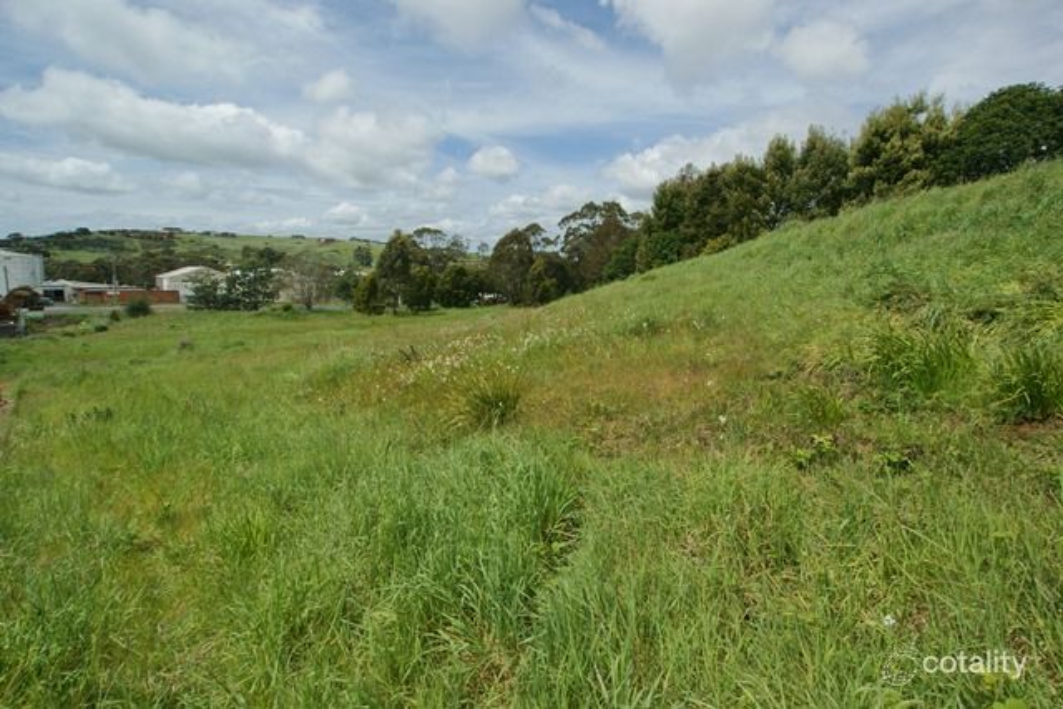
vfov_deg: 77.4
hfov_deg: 100.4
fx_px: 443
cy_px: 354
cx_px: 532
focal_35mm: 15
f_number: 11
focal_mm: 10
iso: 100
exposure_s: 1/160
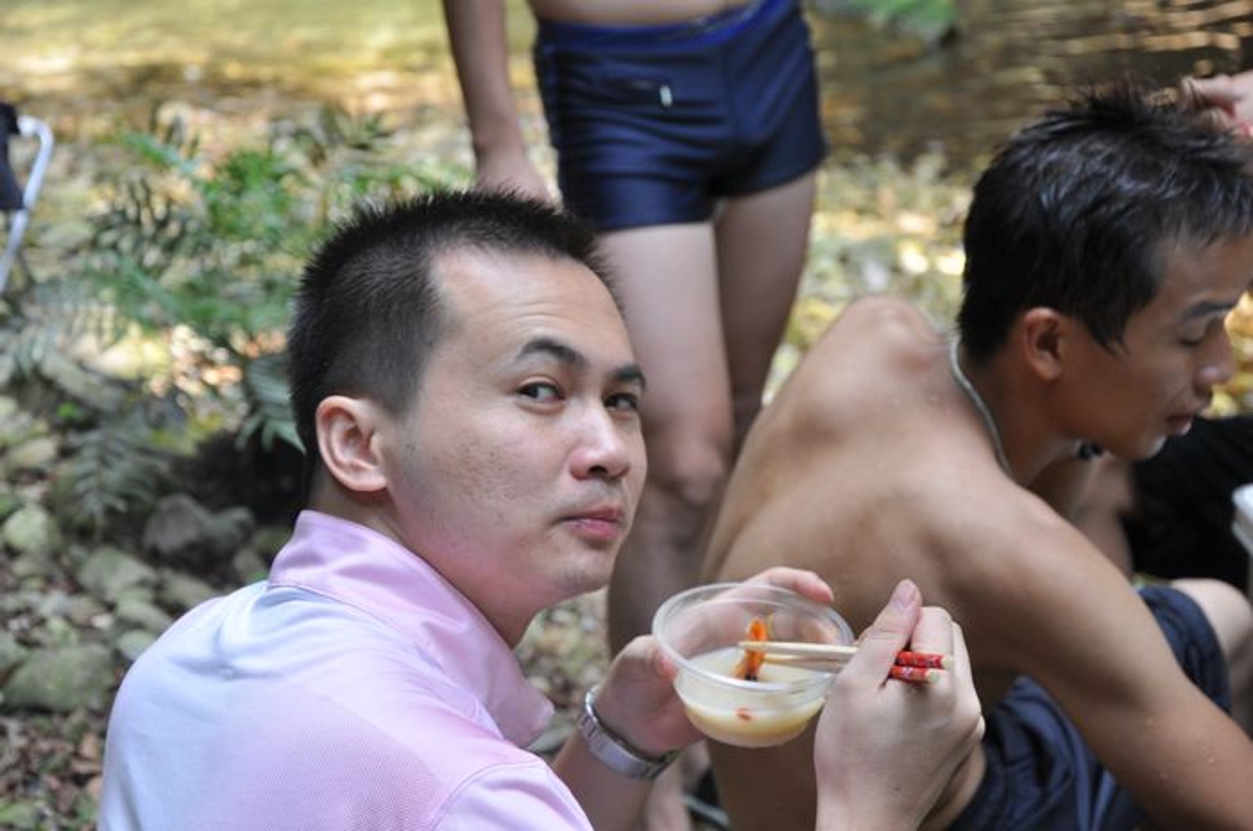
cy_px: 416
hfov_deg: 26.0
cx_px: 626
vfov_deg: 17.4
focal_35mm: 78
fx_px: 2710
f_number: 5
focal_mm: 52
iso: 250
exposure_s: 1/40
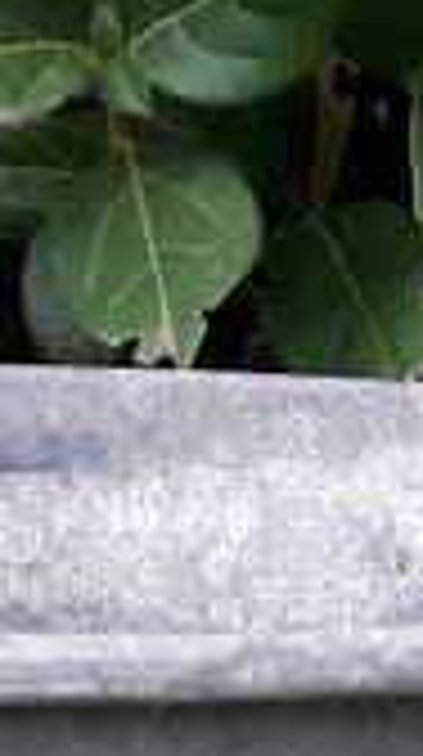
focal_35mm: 194
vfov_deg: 10.7
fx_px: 3884
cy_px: 1163
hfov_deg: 6.2
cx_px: -36
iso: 40
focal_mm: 3.7
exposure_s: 1/241
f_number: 1.9
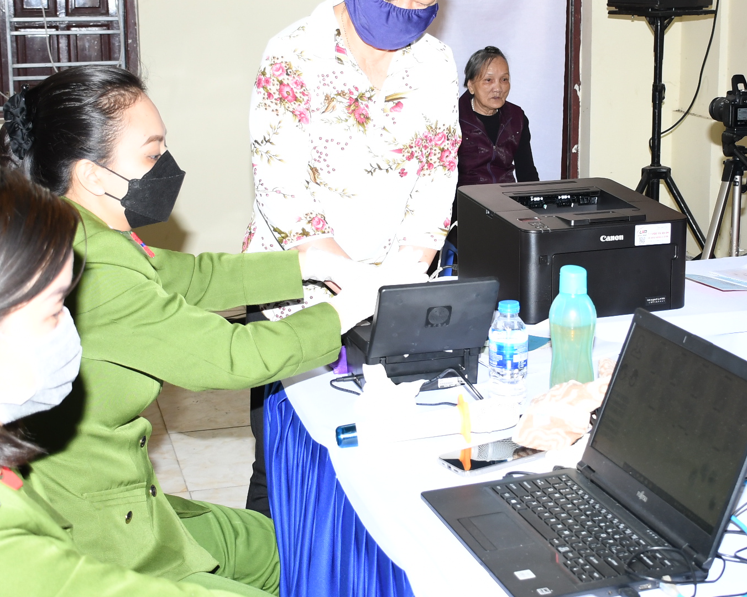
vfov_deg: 26.1
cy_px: 213
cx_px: 494
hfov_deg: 32.2
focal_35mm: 58
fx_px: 1282
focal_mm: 20
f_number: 3.5
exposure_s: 1/200
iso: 400
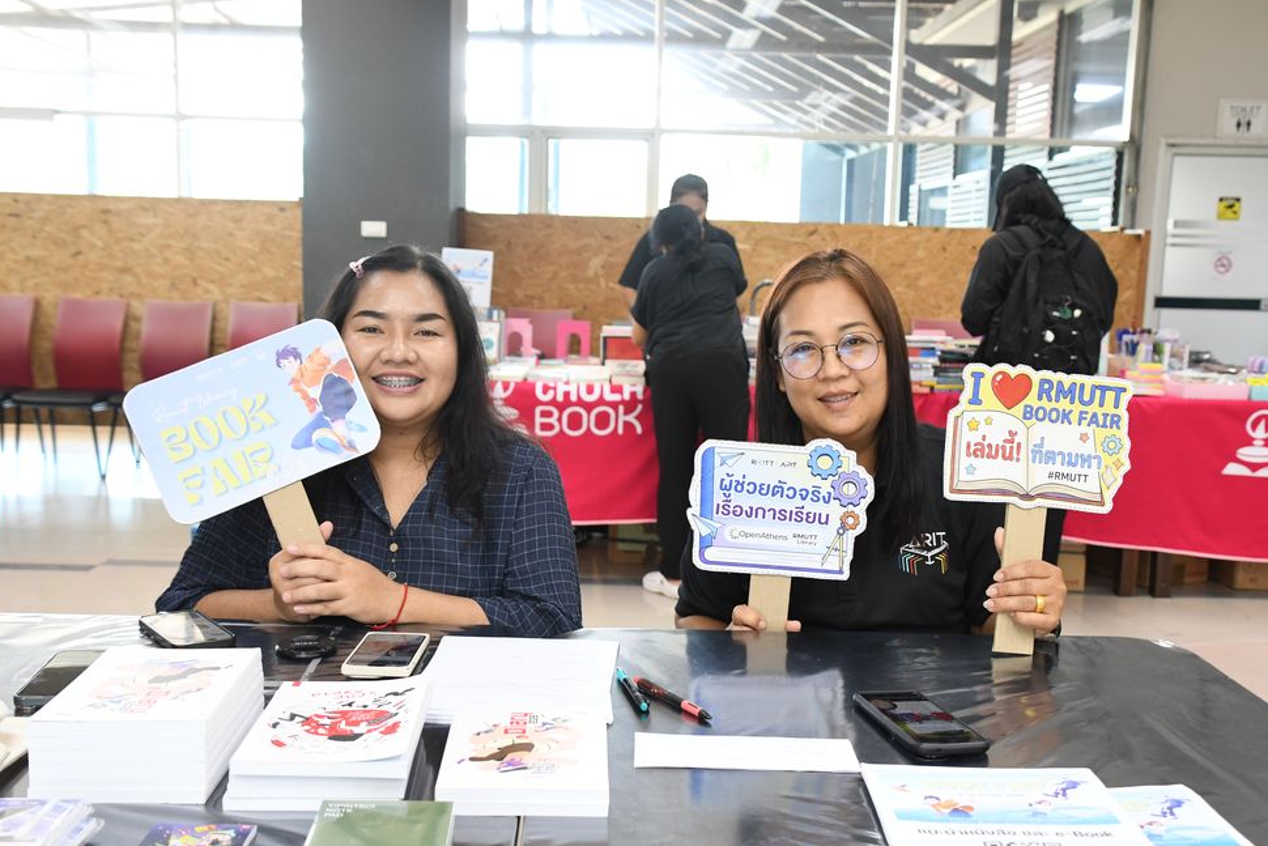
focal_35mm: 38
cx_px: 638
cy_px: 435
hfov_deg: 50.7
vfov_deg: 35.1
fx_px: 1339
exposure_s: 1/100
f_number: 5
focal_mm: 24
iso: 1600
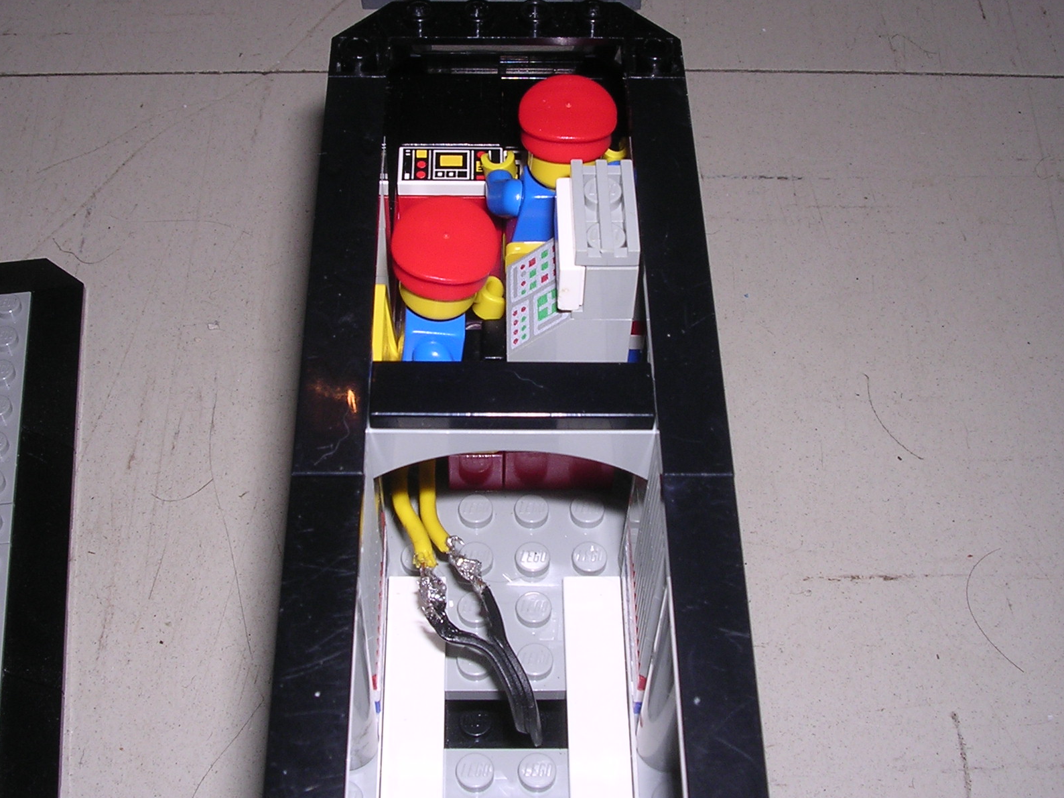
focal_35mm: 49
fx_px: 1506
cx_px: 501
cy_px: 293
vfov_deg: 29.5
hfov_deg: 38.9
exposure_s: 1/60.1
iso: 100
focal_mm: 5.8
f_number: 5.6
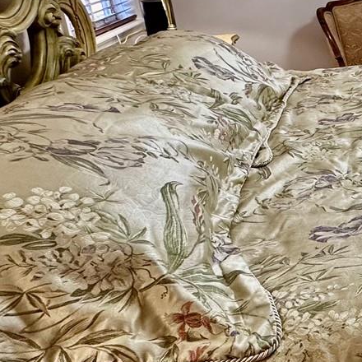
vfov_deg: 36.3
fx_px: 532
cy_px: 75
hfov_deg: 25.3
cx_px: 578
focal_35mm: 45
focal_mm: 2.22
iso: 160
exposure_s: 1/60
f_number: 2.2
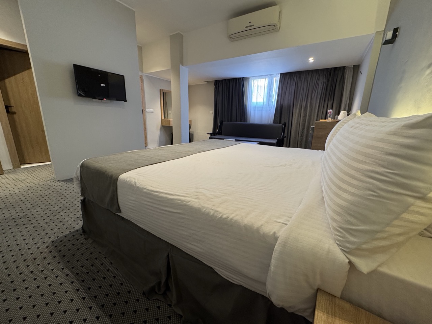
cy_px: 162
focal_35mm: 14
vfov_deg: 85.7
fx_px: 175
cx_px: 216
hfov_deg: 102.1
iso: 250
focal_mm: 2.22
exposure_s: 1/100
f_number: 2.2
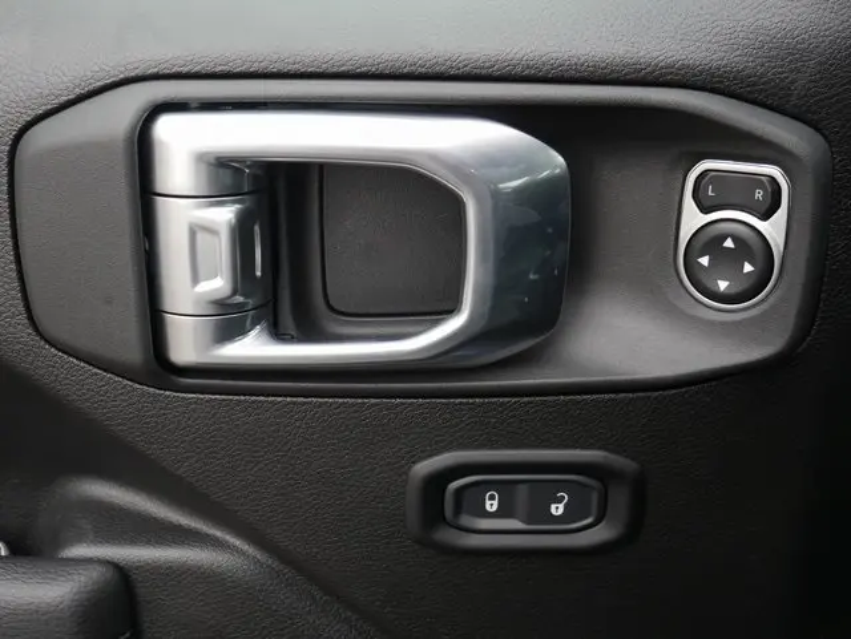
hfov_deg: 46.8
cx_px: 426
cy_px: 320
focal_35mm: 40
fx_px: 984
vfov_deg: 36.0
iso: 400
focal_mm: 20
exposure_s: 1/60
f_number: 5
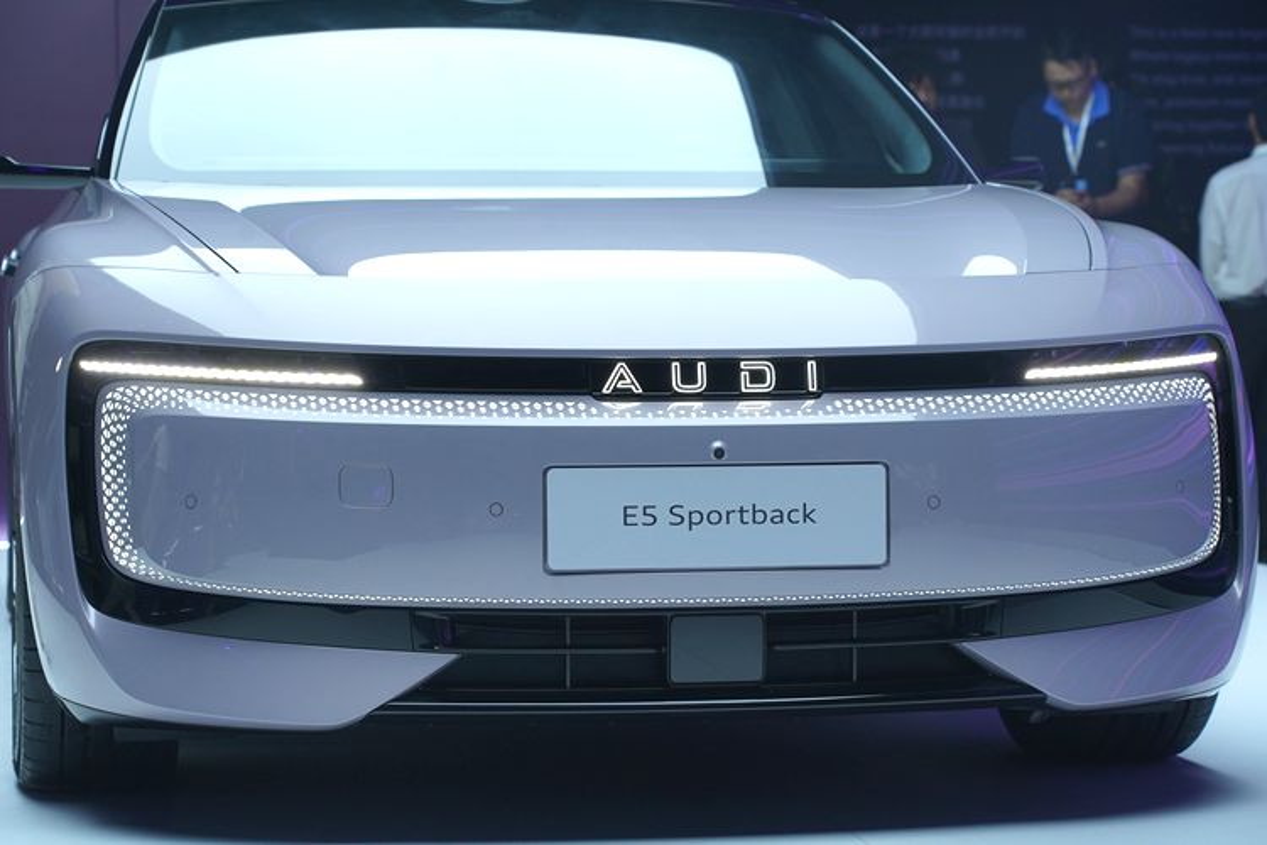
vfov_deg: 13.7
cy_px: 422
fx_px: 3519
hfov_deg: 20.4
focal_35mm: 100
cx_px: 634
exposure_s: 1/125
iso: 1000
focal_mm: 100
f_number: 6.3
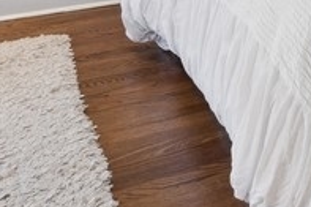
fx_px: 552
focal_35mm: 64
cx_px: 306
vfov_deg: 16.6
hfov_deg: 29.5
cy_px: -196
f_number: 9.5
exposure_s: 1/8
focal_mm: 14
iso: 200
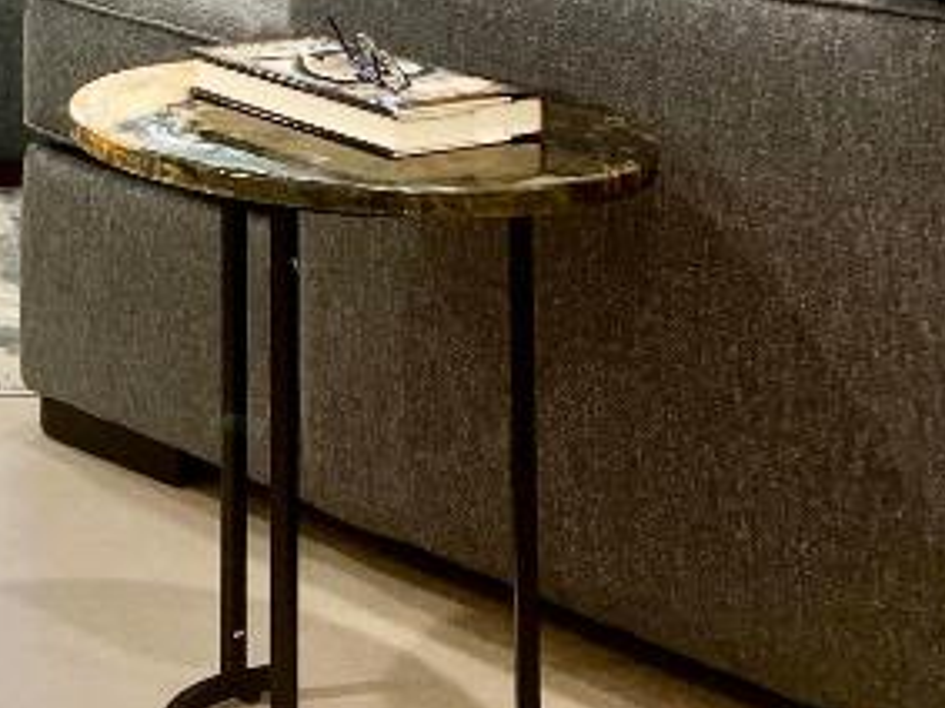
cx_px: -247
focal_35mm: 94
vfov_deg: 14.2
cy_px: -491
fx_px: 2565
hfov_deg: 19.4
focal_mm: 5.7
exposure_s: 1/60
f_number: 1.5
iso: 80
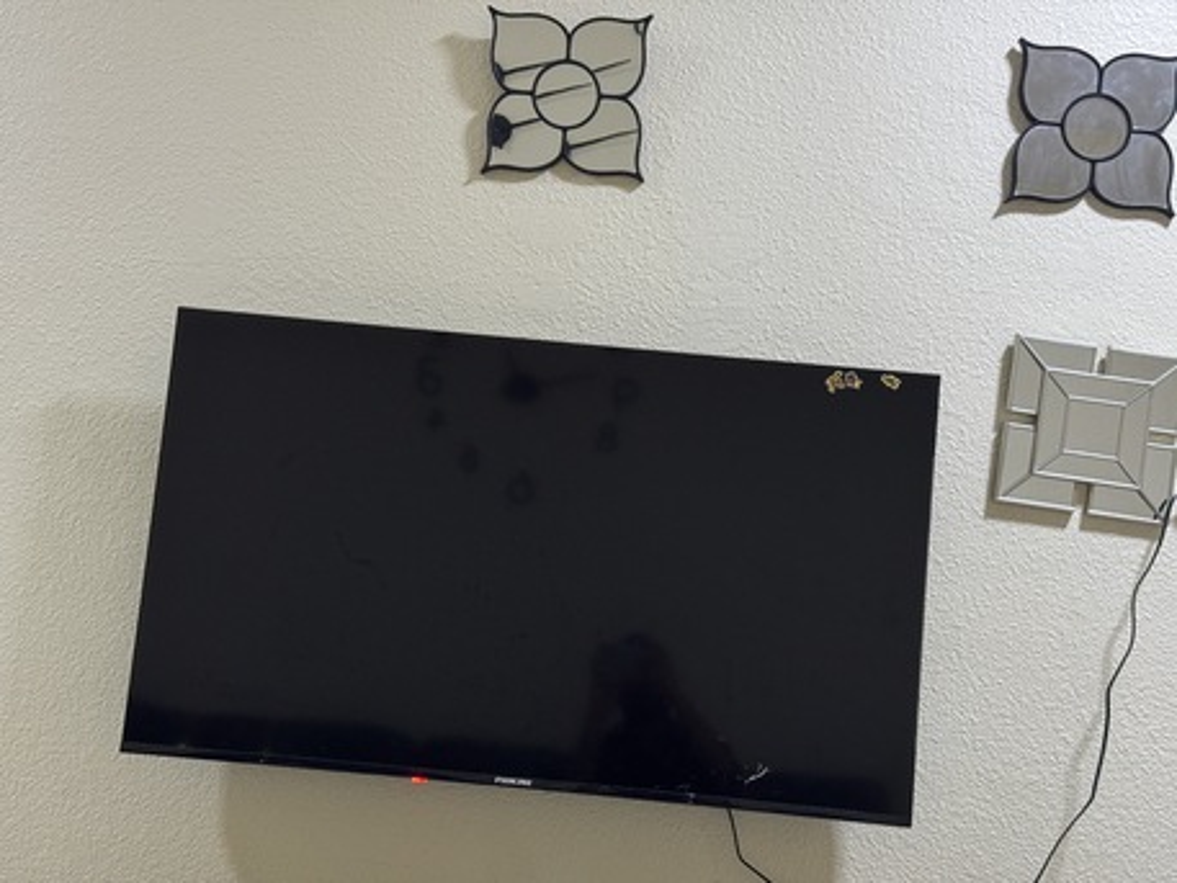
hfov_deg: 39.6
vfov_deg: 30.3
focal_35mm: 48
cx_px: 588
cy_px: 442
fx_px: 1633
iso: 400
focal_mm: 6.76
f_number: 1.78
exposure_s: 1/40
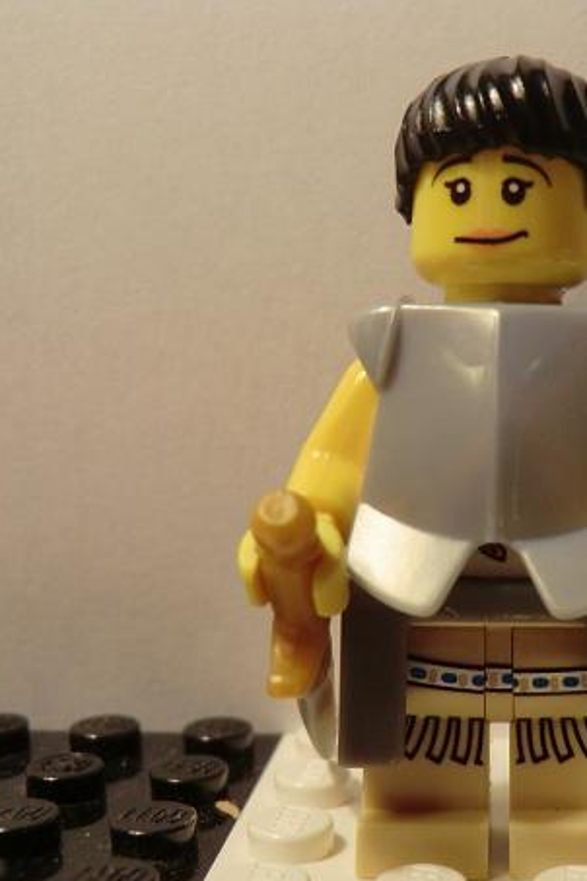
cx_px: 516
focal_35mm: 48
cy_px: 446
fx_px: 1174
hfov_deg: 27.2
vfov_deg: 41.1
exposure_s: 1/60
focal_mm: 6.1
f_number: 3.6
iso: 250
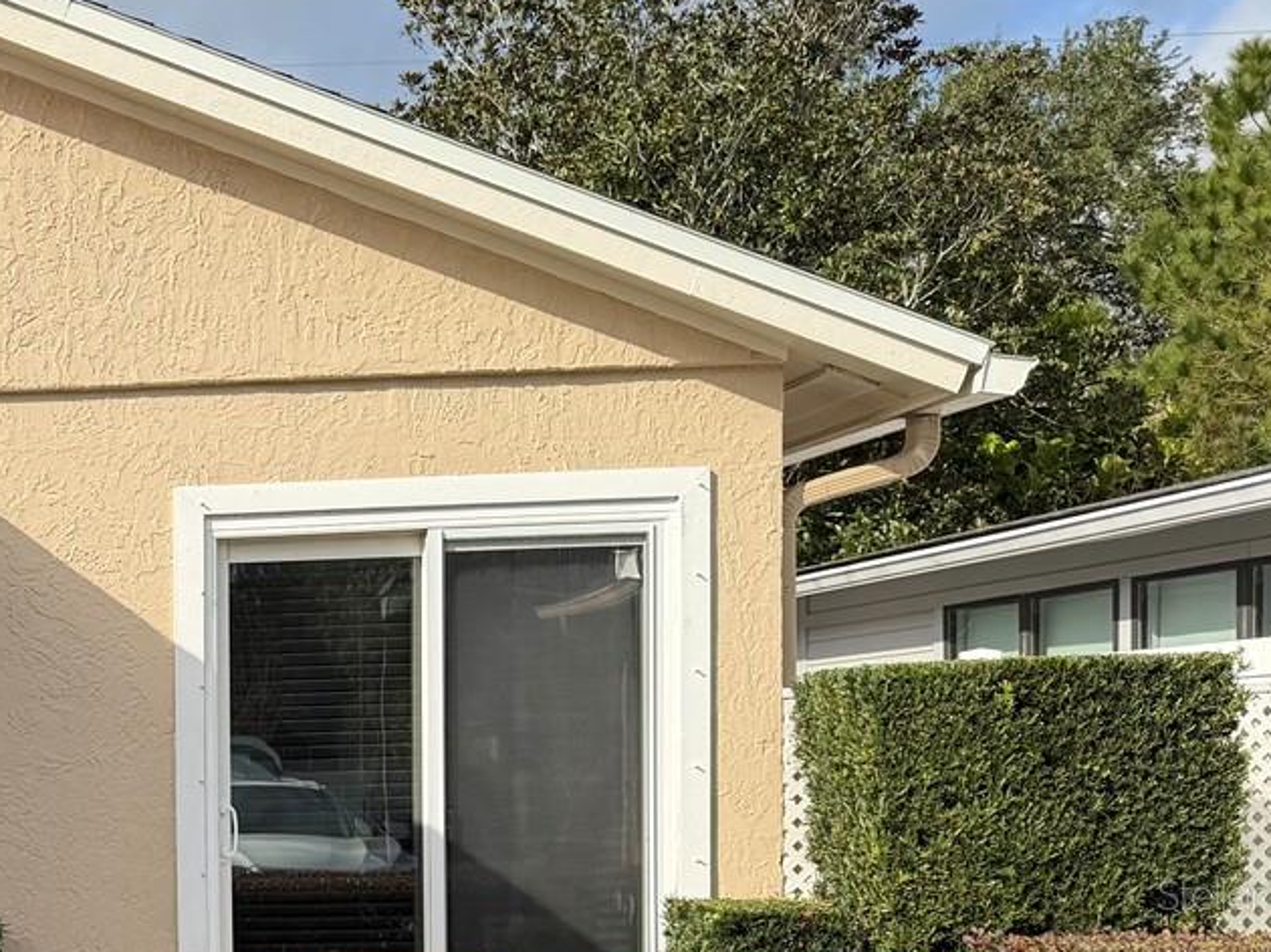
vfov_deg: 23.3
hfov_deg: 27.7
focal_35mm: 61
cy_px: 894
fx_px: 2239
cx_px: -266
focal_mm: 6.76
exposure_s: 1/2525
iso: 80
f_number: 1.78
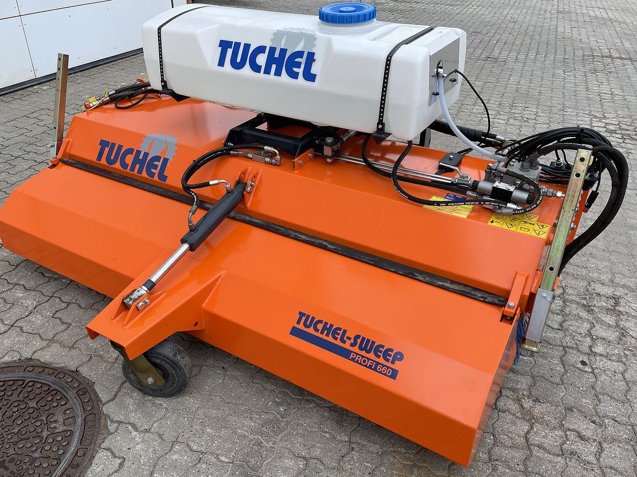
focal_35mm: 28
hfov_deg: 63.5
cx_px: 311
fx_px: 515
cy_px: 237
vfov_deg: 49.7
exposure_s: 1/882
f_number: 1.6
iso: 32
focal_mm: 4.2
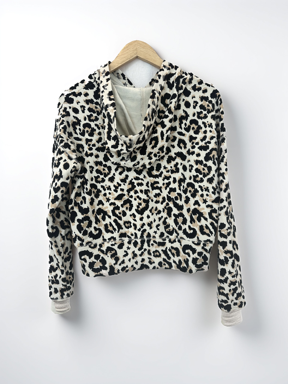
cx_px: 144
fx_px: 266
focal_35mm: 24
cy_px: 192
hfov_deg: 56.8
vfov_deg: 71.6
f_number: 1.78
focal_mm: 6.86
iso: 64
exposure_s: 1/218
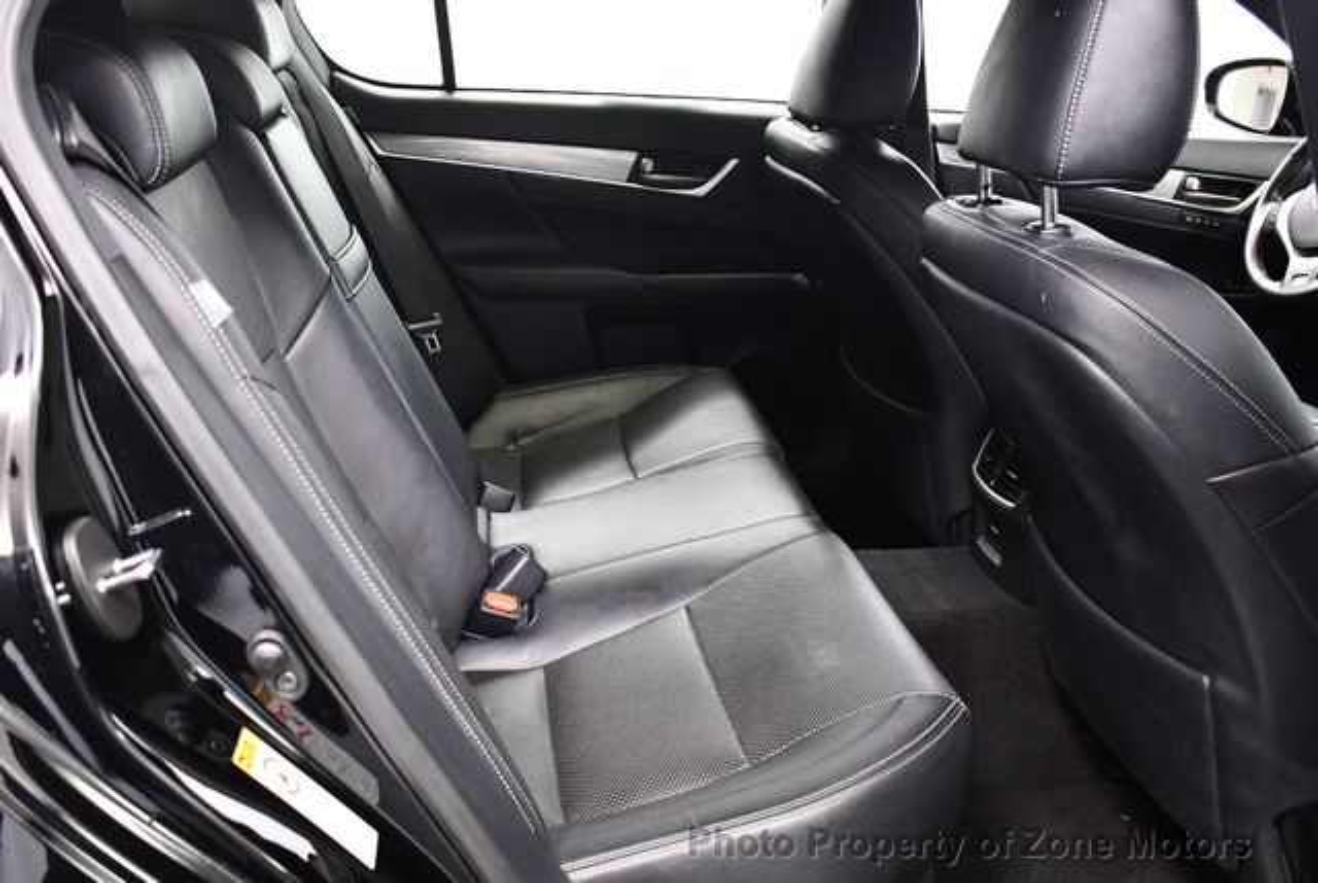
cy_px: 442
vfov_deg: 37.0
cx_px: 659
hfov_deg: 53.1
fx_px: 1320
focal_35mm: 36
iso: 3600
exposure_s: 1/60
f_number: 3.5
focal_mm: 18
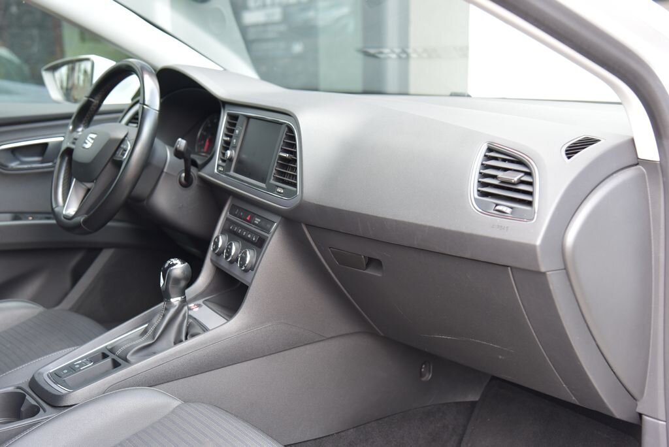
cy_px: 224
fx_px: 930
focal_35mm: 50
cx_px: 334
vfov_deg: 27.0
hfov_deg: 39.6
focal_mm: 50
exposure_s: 1/60
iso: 500
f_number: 4
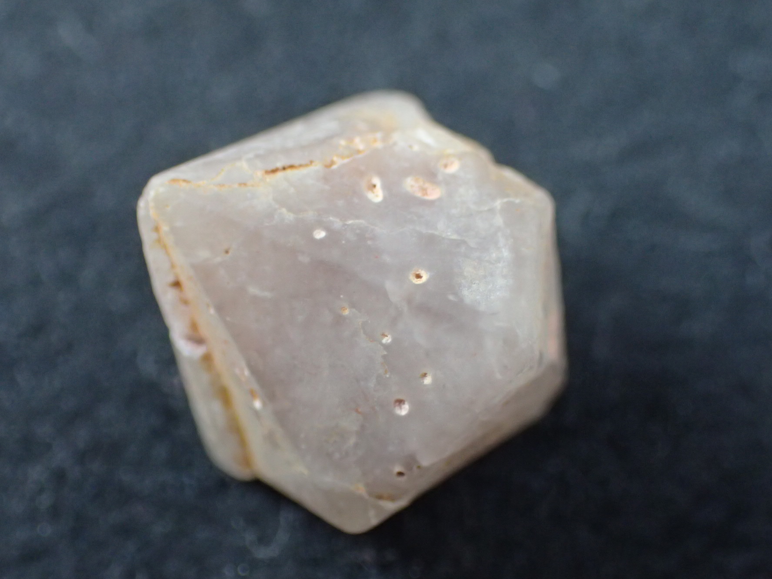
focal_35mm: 66
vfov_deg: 22.2
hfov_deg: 29.4
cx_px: 376
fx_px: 1472
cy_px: 309
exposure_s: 1/250
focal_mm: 11.01
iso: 800
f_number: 3.6
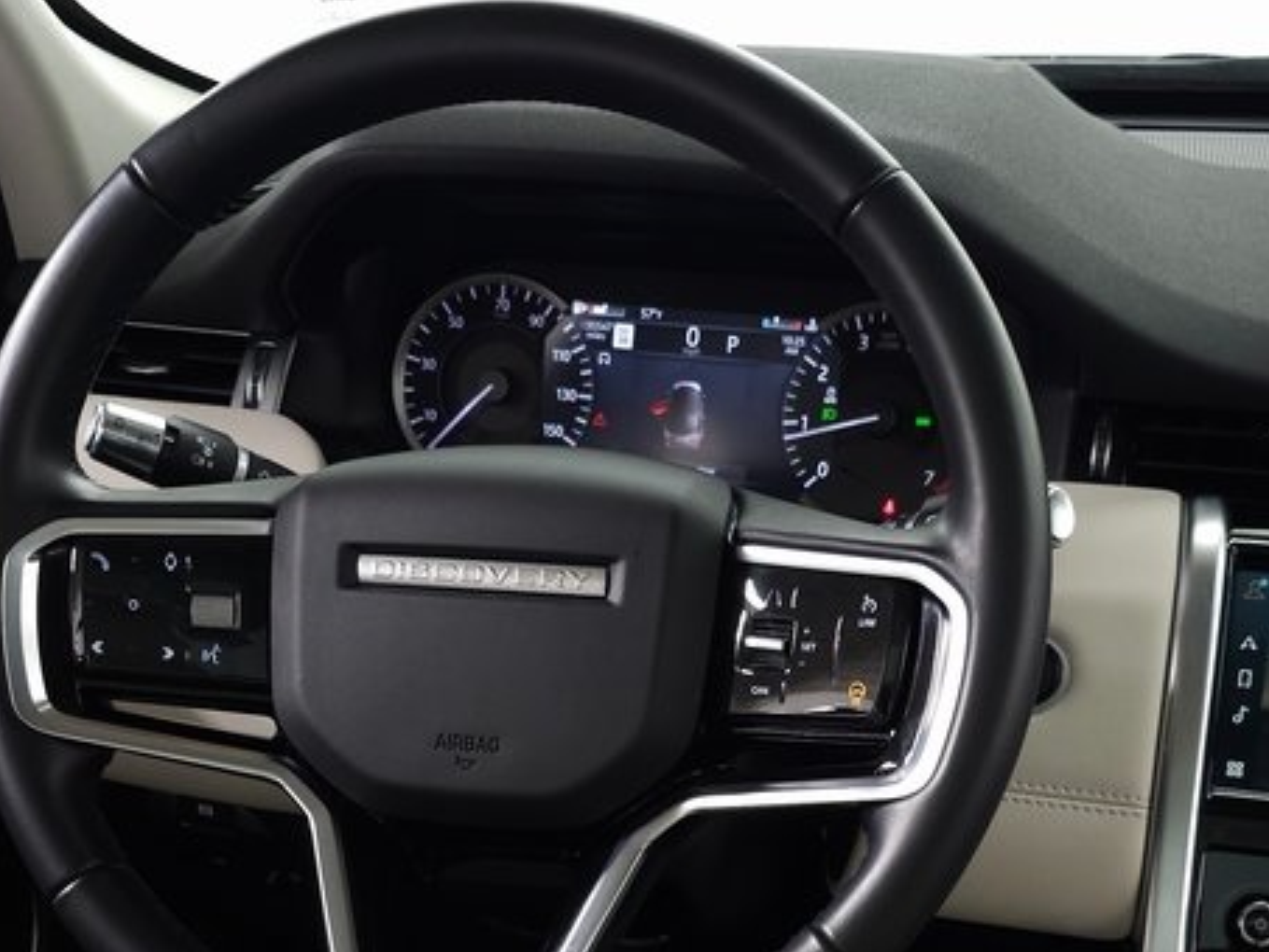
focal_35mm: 52
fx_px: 1907
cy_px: 958
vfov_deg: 26.5
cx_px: 647
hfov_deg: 36.8
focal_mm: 6.3
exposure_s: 1/60
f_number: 1.7
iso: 160
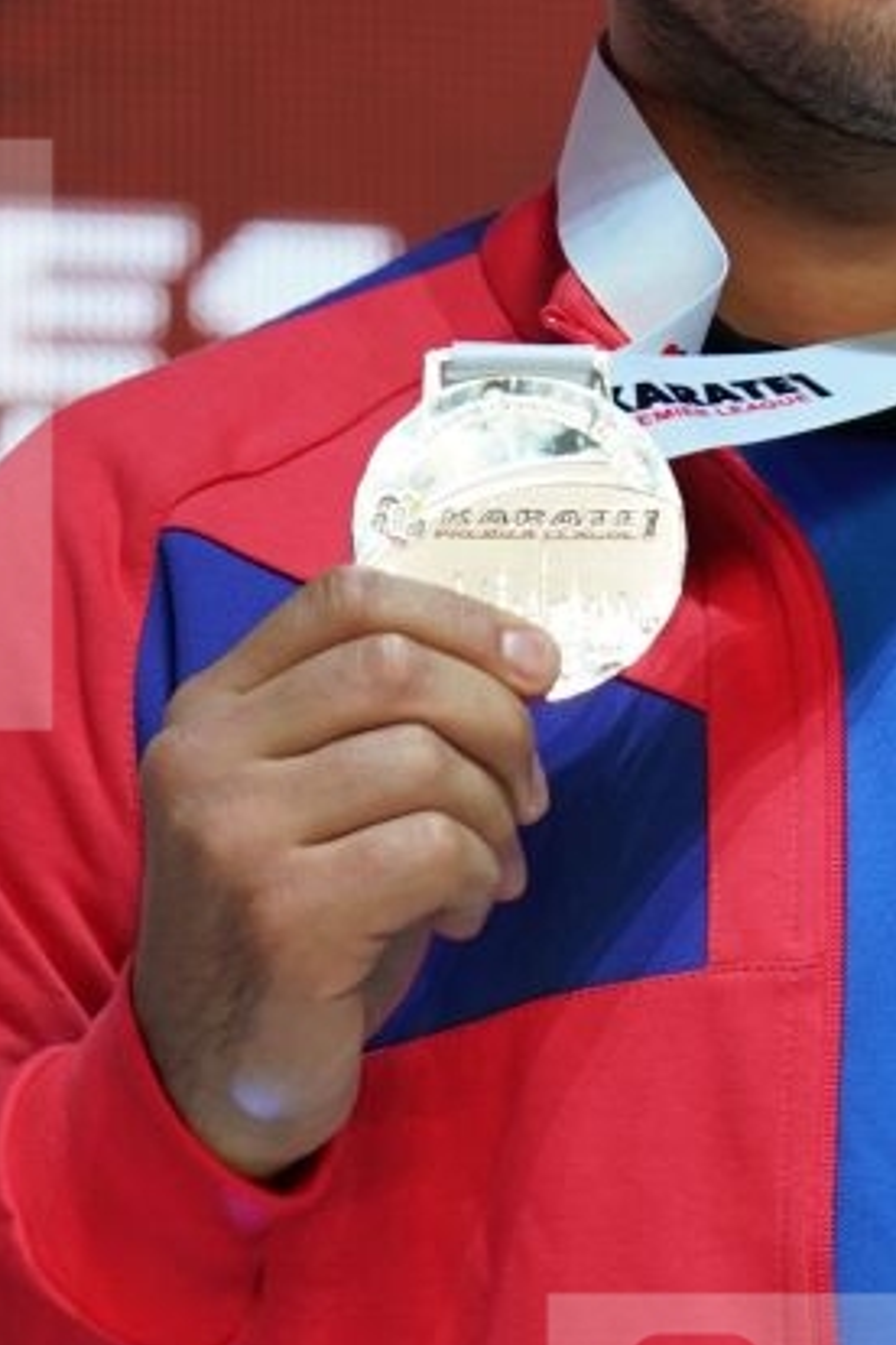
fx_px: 32440
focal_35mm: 869
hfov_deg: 1.6
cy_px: 435
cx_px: 851
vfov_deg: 2.4
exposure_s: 1/250
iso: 320
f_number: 2.8
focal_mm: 200
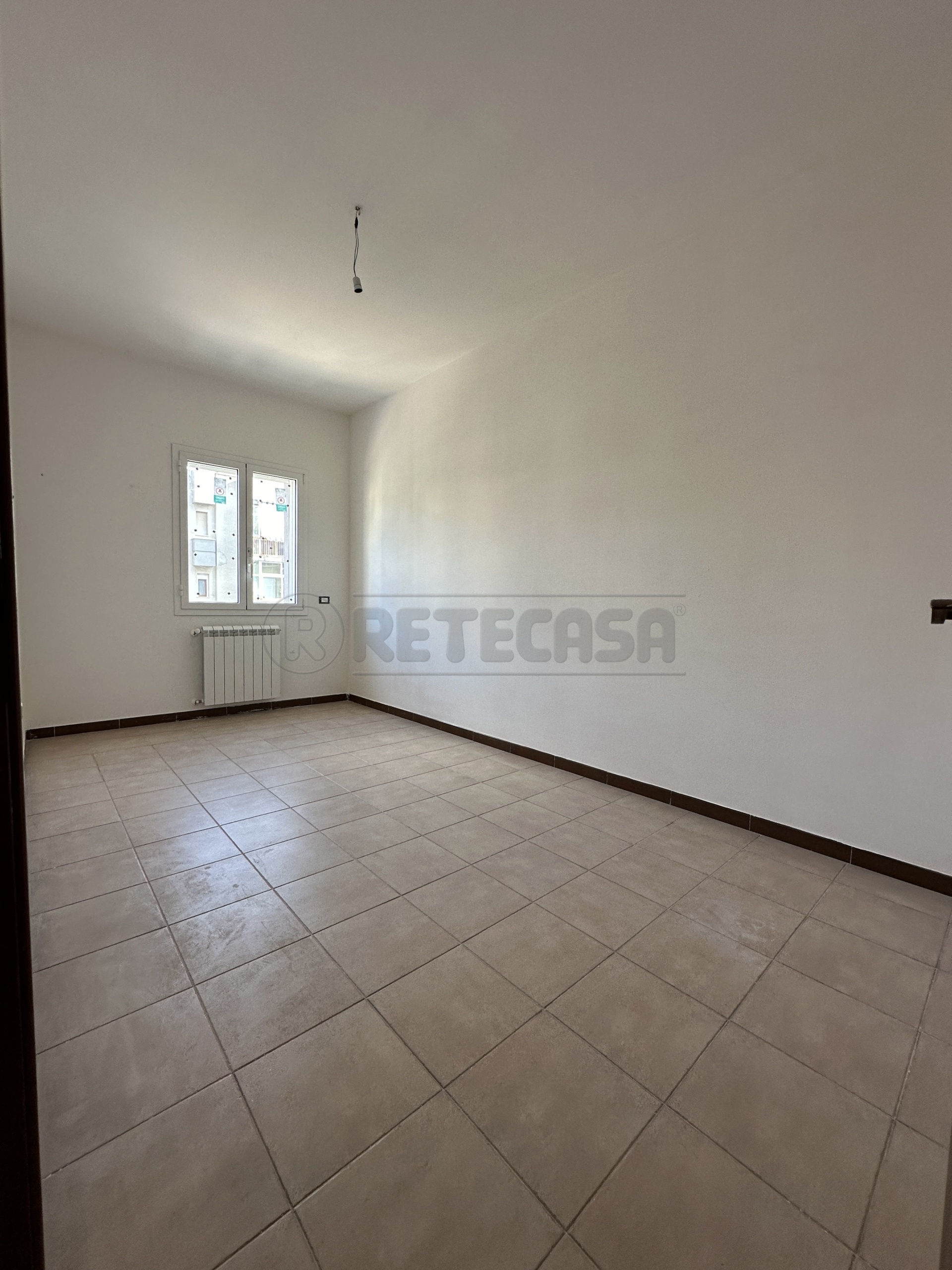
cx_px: 476
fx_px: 513
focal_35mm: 14
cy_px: 635
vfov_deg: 102.1
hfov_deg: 85.7
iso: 125
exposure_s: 1/100
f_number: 2.2
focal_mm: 2.22
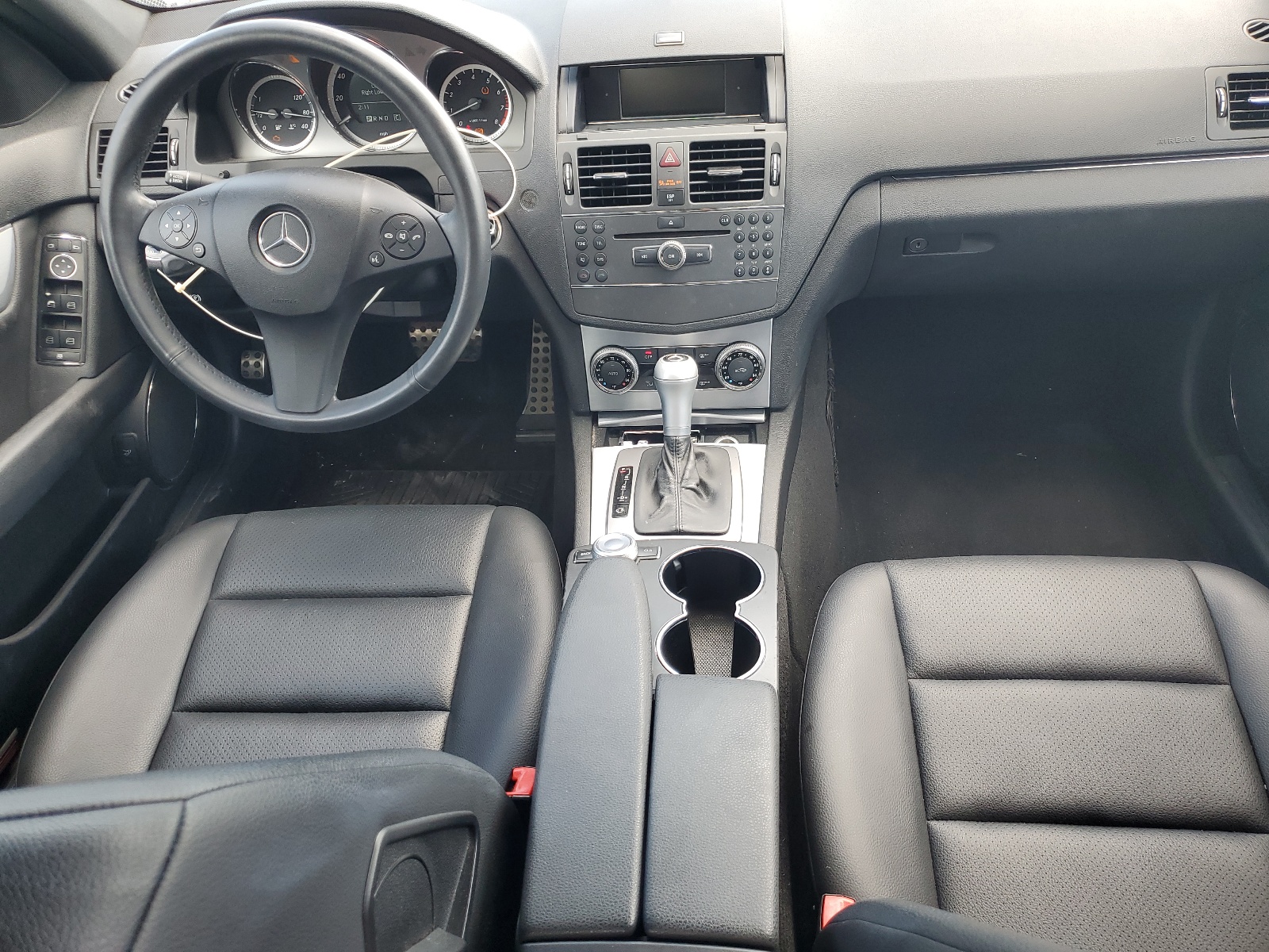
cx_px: 634
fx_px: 953
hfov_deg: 67.3
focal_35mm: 26
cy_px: 476
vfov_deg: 53.1
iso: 55
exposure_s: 1/120
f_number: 1.5
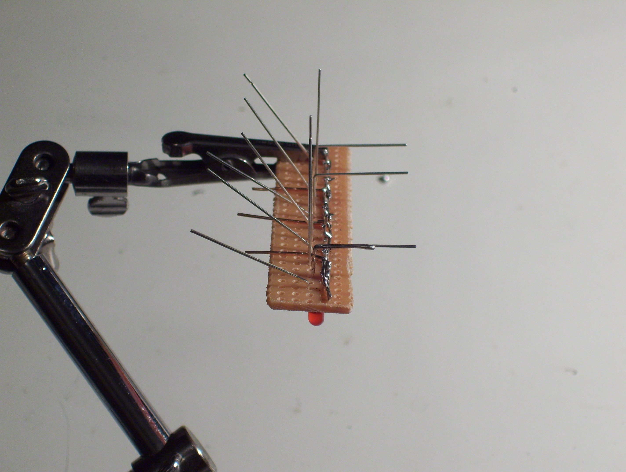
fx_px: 1956
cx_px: 313
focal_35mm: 108
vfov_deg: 13.7
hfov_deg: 18.2
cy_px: 236
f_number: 4.6
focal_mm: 18
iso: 160
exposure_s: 1/20
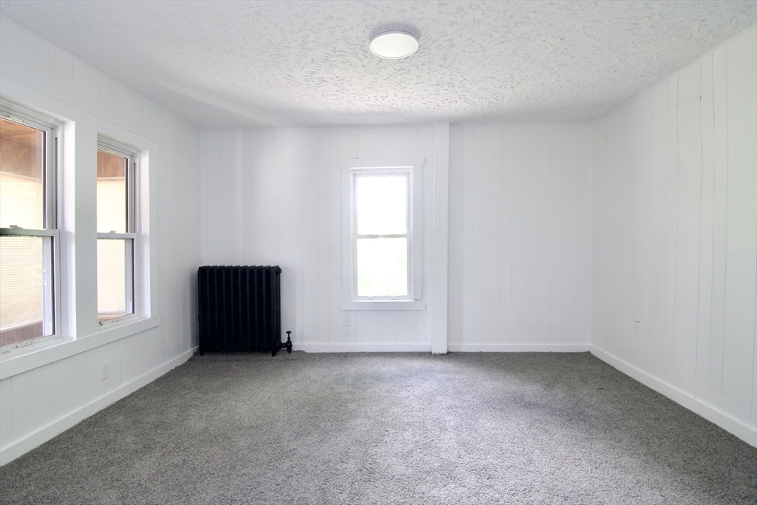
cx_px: 378
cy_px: 252
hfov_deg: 95.0
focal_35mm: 16
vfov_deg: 72.1
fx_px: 347
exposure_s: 1/15
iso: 320
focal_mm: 11
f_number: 7.1
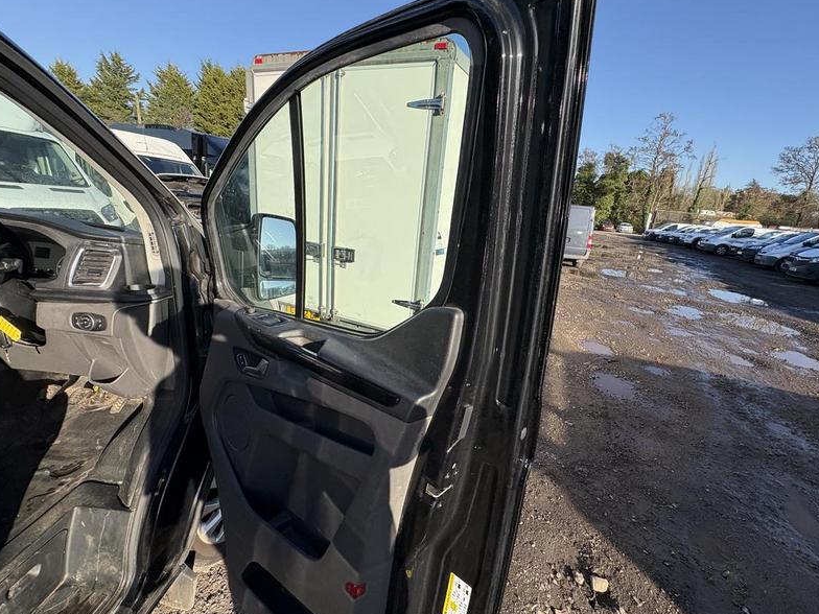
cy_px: 321
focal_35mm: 16
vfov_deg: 78.1
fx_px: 379
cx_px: 421
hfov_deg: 94.5
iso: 40
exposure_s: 1/889
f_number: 2.2
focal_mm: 2.22
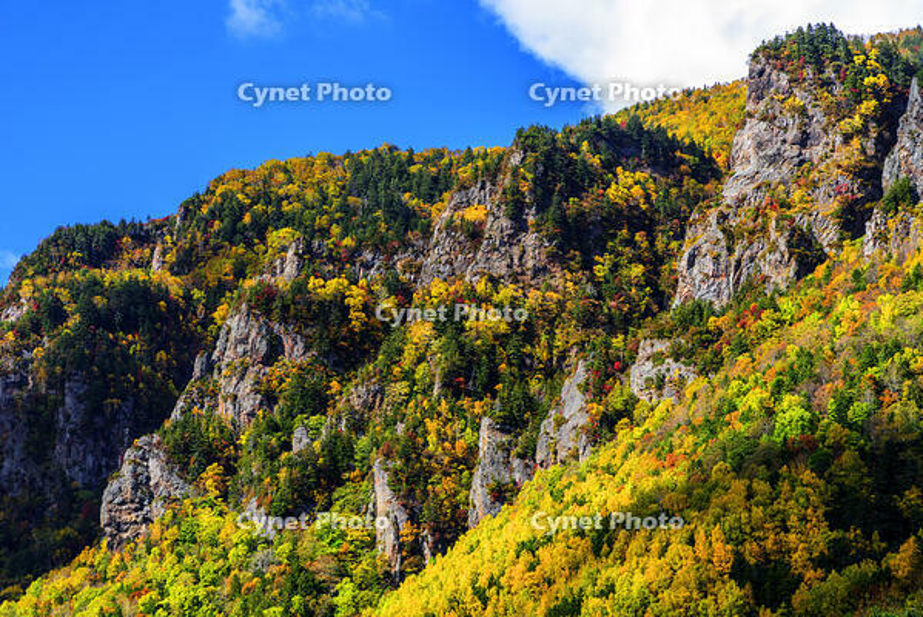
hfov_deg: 17.1
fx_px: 3078
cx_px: 462
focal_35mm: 120
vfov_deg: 11.4
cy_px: 308
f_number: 11
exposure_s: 1/8
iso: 64
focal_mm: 120
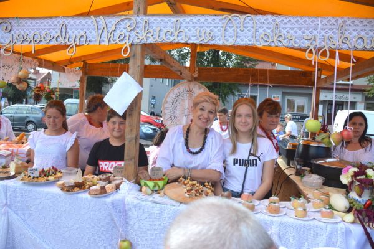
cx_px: 187
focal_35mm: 27
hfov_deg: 67.4
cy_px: 124
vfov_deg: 47.9
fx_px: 280
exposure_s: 1/1250
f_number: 4.5
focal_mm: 18
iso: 400
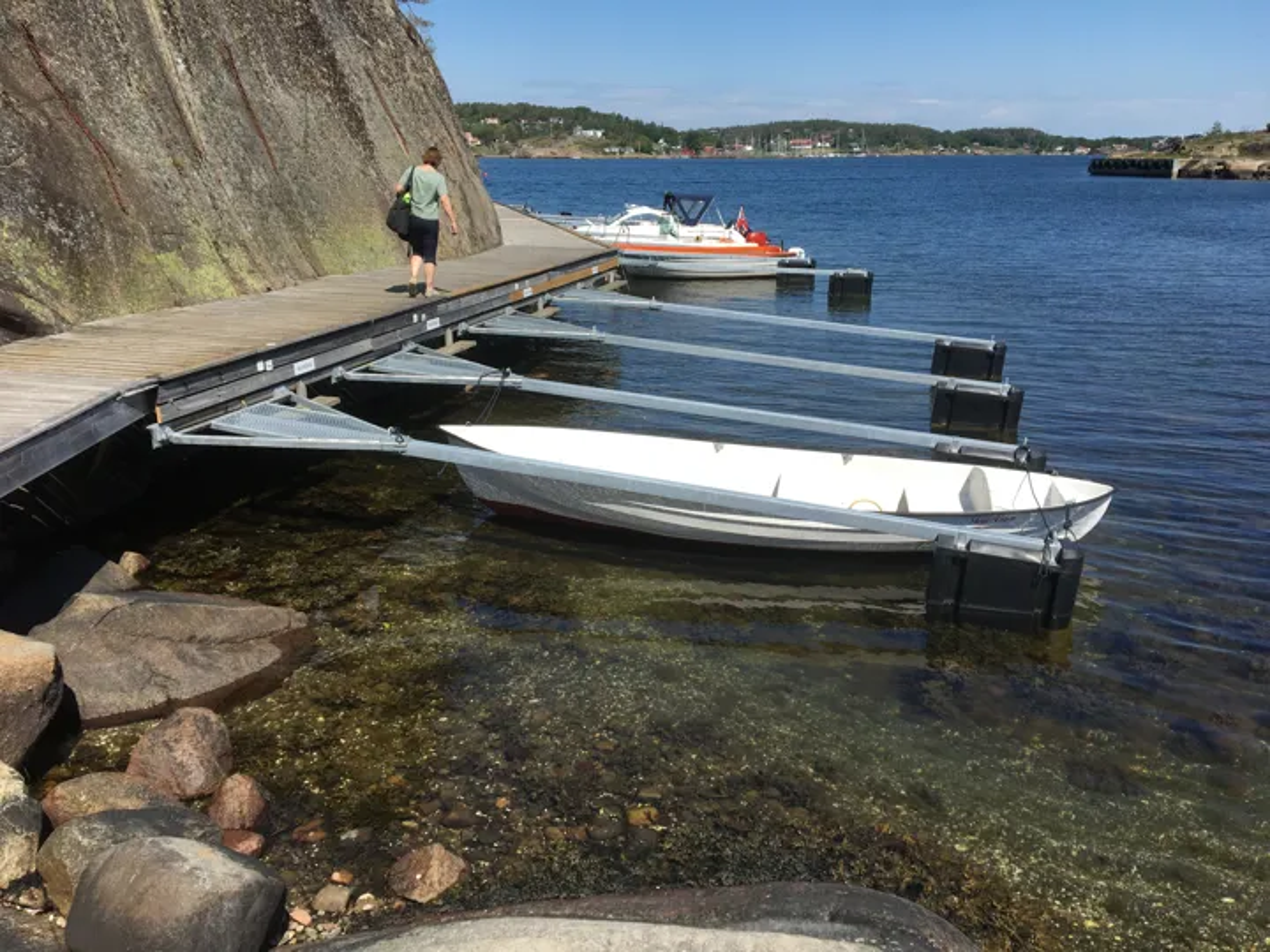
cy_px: 476
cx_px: 635
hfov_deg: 61.7
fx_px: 1064
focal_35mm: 29
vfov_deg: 48.2
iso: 25
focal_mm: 4.15
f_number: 2.2
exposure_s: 1/1570
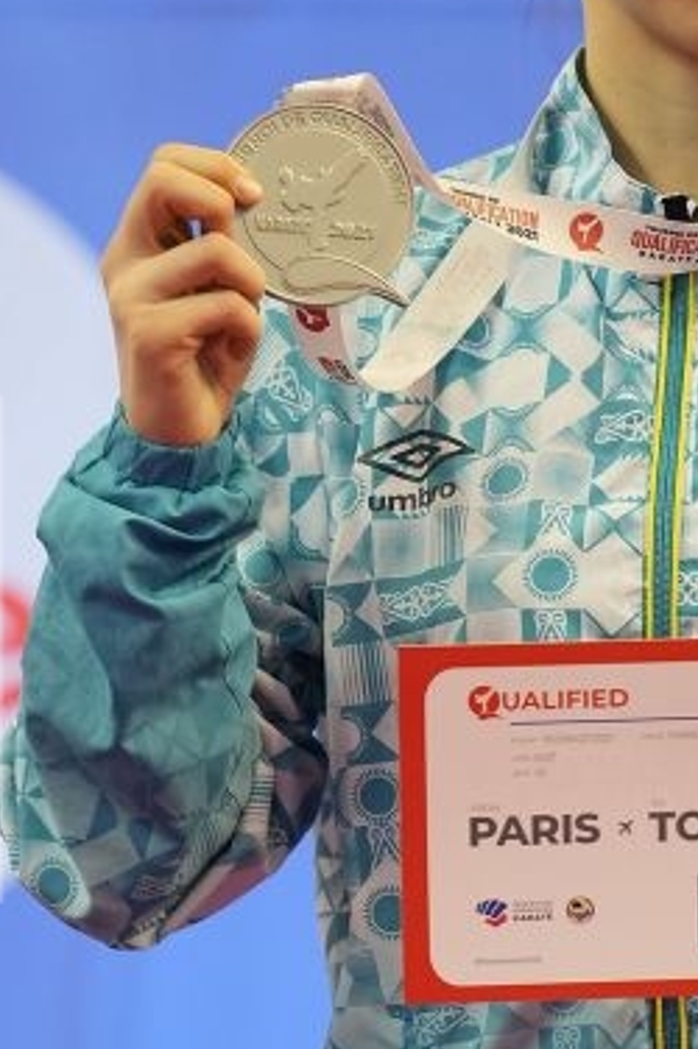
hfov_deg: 2.1
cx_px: 690
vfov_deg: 3.2
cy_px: 650
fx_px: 18617
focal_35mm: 639
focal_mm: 200
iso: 800
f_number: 2.8
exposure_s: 1/250
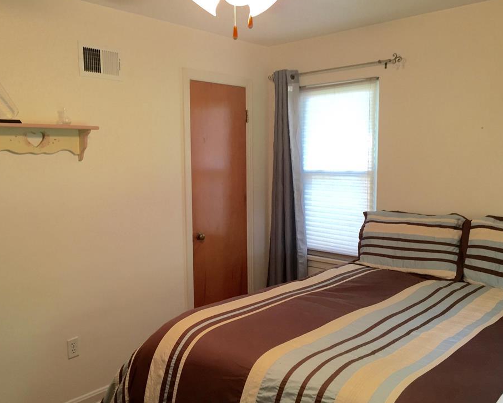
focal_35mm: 32
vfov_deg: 45.8
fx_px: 476
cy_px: 200
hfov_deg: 55.6
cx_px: 232
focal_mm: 4.15
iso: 64
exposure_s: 1/30
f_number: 2.2
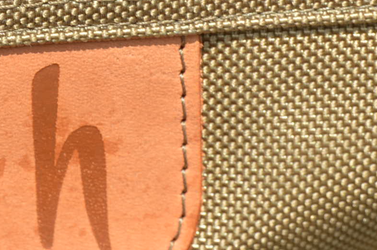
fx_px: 3304
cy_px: 101
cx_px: 88
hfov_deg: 6.5
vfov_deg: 4.3
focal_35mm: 316
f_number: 8
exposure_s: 1/160
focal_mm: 55
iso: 100
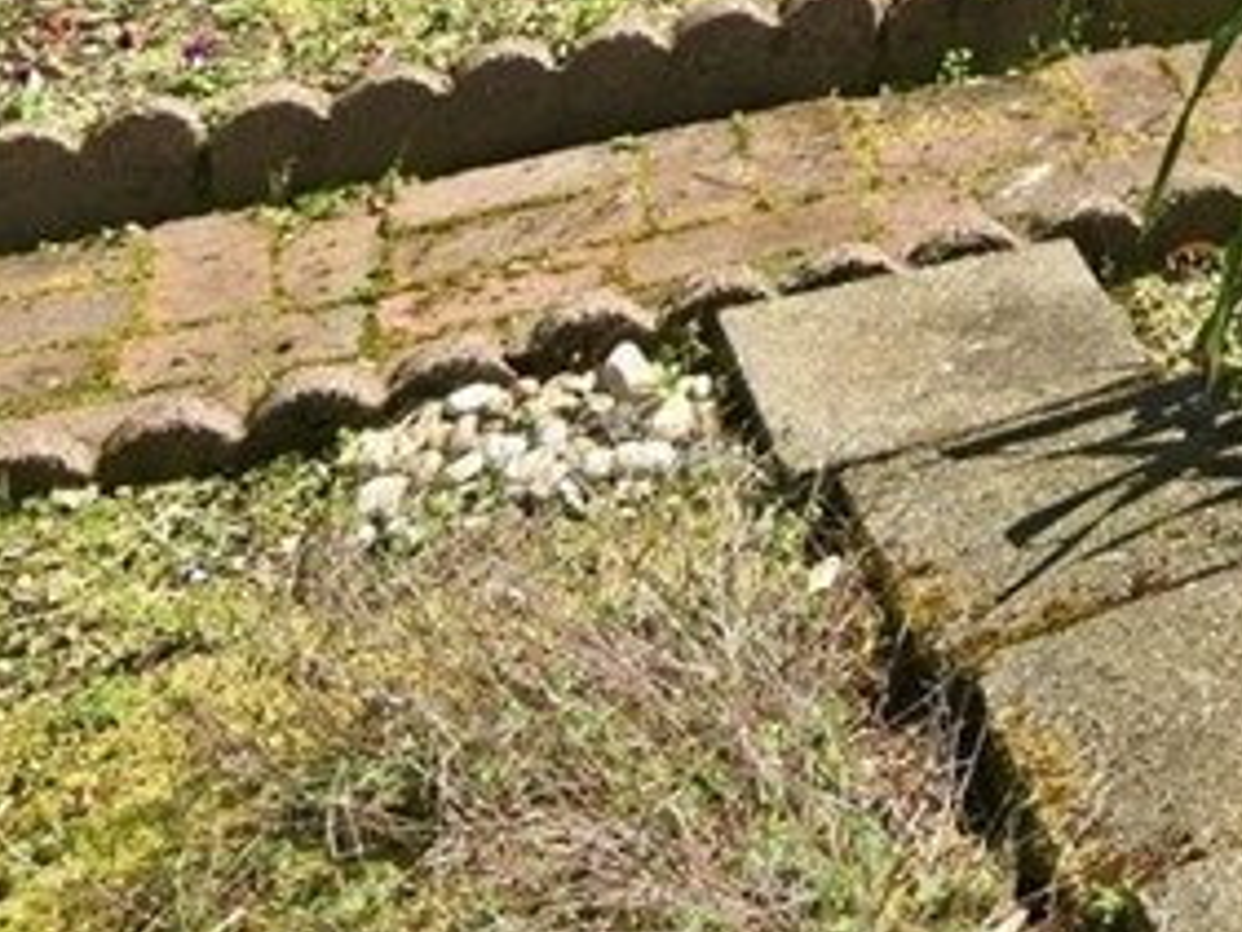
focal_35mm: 96
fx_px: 3443
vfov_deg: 11.6
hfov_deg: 17.1
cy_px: -1526
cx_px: 2186
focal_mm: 16.5
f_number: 8
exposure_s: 1/60
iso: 100
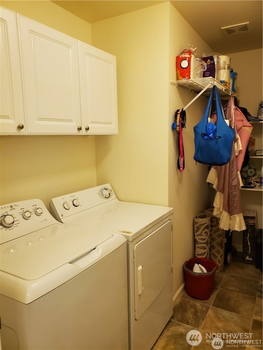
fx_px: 263
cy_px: 175
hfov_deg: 53.1
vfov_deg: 67.3
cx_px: 132
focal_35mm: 26
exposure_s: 1/59
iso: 250
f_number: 2.4
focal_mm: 4.3
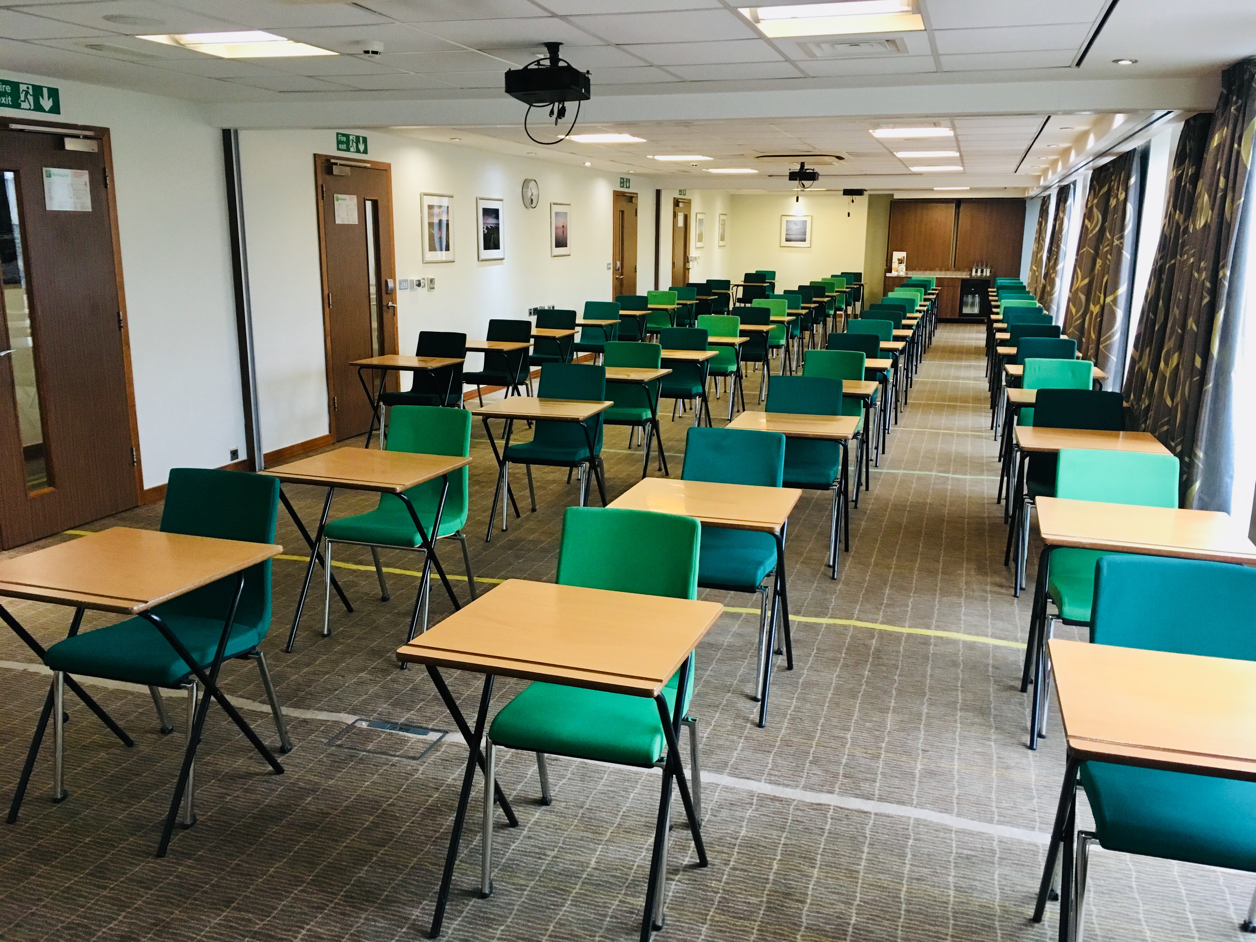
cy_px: 471
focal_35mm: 29
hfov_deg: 61.7
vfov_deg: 48.2
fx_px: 1052
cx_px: 628
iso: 160
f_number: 2.2
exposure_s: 1/33
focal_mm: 4.15
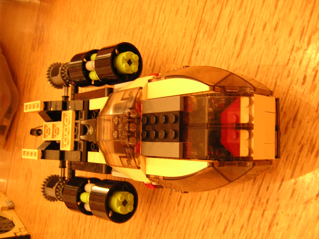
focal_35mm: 36
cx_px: 160
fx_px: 332
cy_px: 120
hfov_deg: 51.4
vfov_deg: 39.7
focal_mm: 4.7
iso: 400
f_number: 2.6
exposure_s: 1/3.7
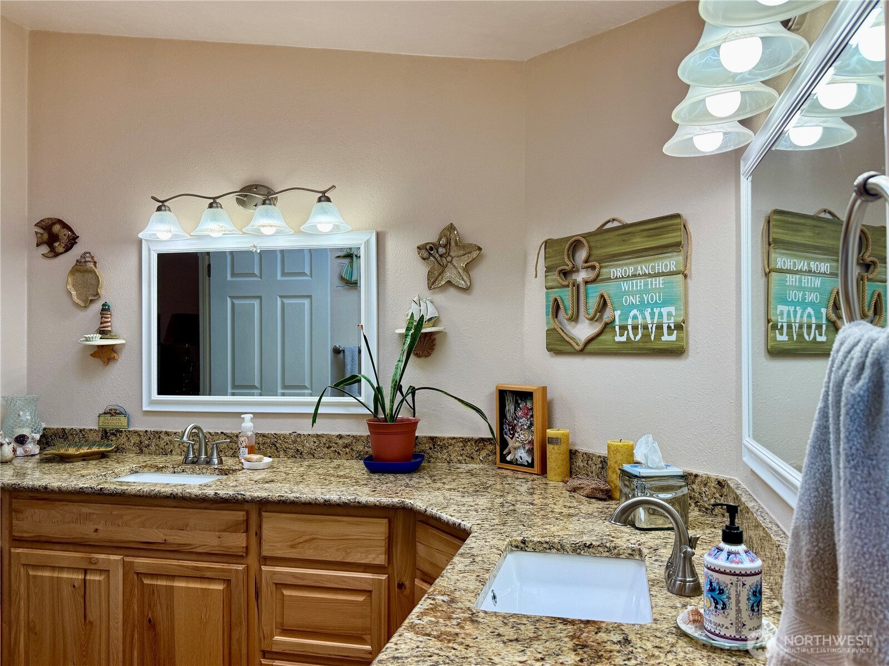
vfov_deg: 56.8
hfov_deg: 71.6
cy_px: 333
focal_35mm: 24
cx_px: 444
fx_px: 616
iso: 100
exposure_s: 1/421
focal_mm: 6.76
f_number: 1.78
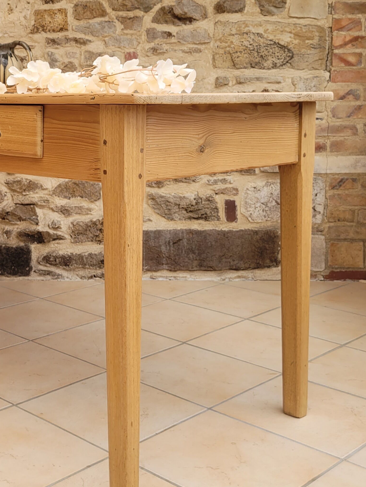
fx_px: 606
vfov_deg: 43.4
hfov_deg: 32.5
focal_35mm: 43
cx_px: 64
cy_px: 177
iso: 40
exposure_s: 1/132
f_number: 1.8
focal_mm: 5.4
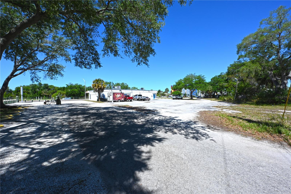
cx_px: 146
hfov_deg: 104.3
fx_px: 113
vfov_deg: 81.1
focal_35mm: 14
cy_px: 97
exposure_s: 1/60
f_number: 22
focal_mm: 14
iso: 200
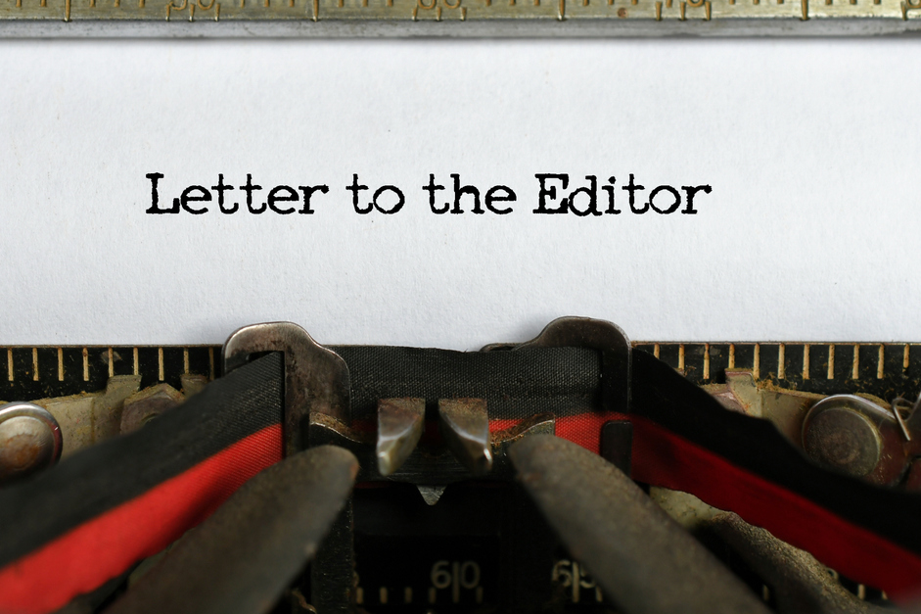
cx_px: 434
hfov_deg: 25.4
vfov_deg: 17.0
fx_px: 2046
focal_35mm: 80
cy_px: 255
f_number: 7.1
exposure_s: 1/60
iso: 320
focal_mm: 40
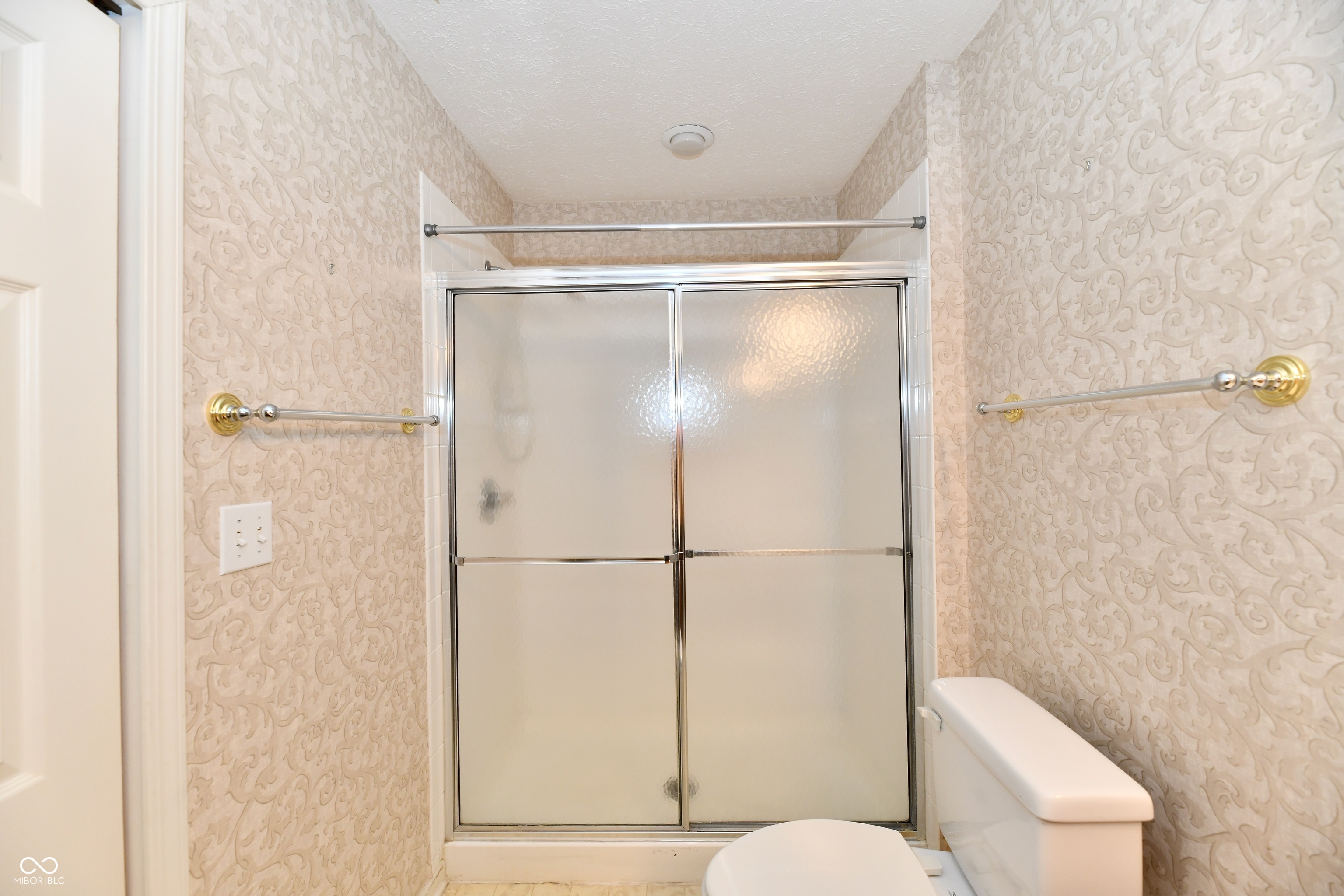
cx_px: 672
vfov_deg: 81.2
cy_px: 448
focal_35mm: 14
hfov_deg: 104.3
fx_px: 523
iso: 640
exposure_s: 1/60
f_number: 6.3
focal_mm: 14
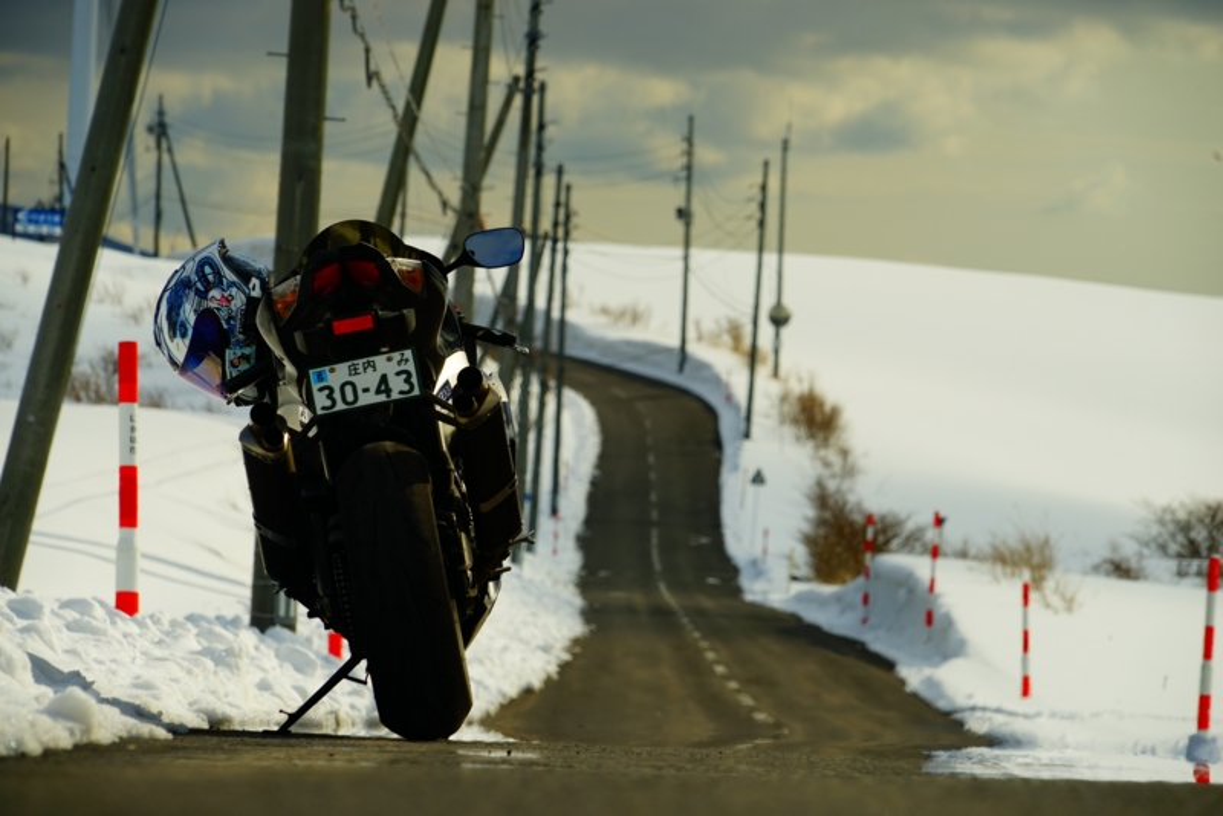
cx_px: 612
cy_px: 408
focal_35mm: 208
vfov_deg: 6.6
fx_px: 7068
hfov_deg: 9.9
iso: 160
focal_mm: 208
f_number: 11
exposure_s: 1/250
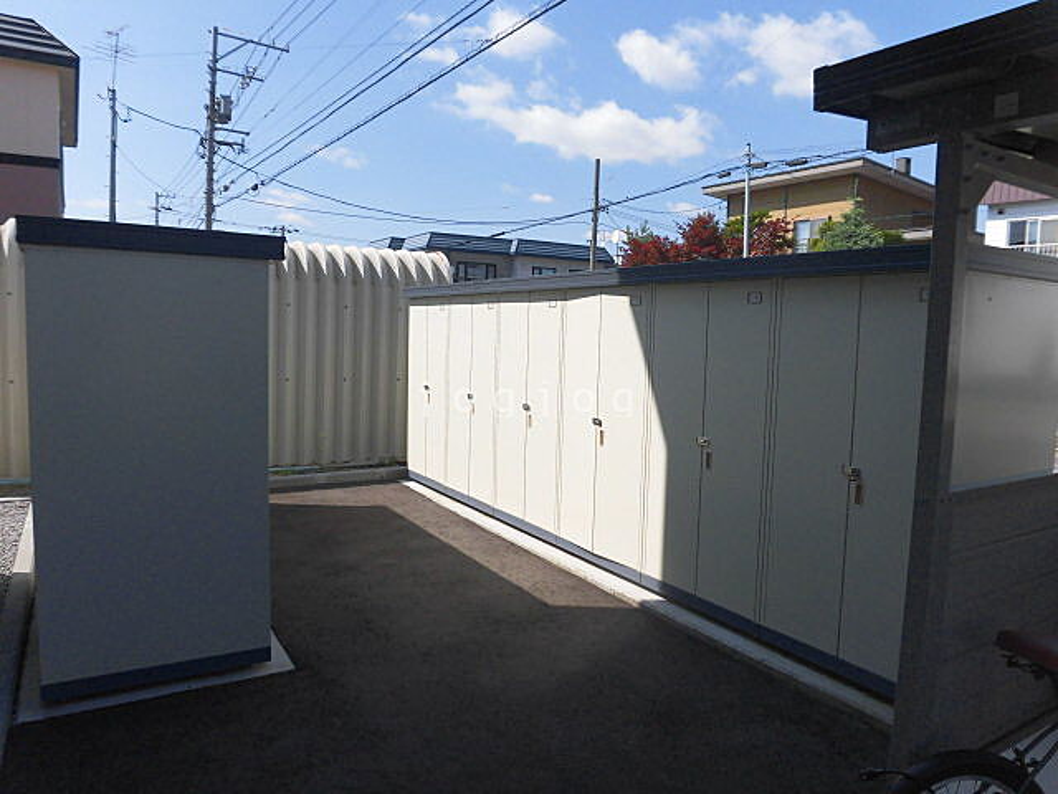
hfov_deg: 71.6
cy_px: 397
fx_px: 734
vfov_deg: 56.8
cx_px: 529
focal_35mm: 24
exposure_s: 1/200
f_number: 7.8
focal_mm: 4.3
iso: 100
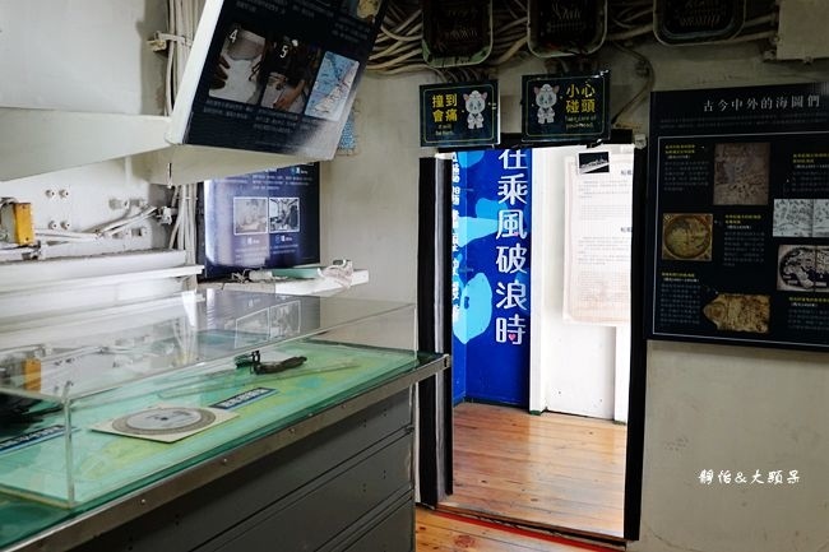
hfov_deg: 57.2
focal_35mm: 33
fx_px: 760
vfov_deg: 39.9
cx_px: 414
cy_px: 276
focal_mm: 12.25
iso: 800
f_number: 3.5
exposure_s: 1/30
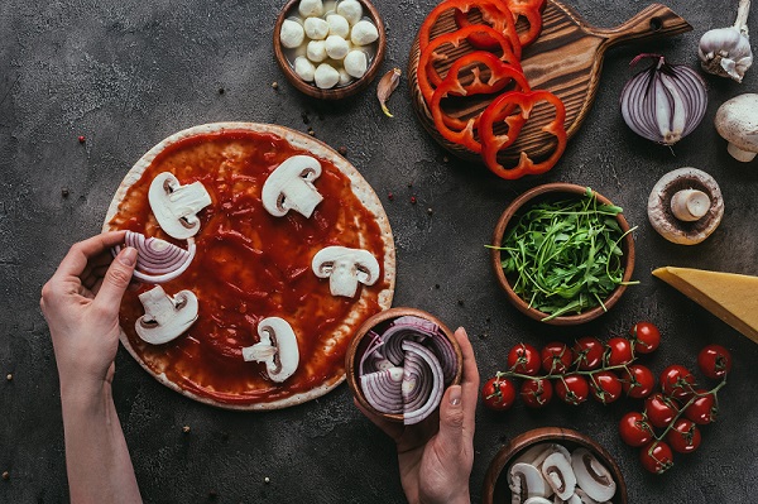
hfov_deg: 39.6
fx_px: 1052
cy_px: 252
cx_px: 379
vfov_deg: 26.9
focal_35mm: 50
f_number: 9
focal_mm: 50
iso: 100
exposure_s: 1/160
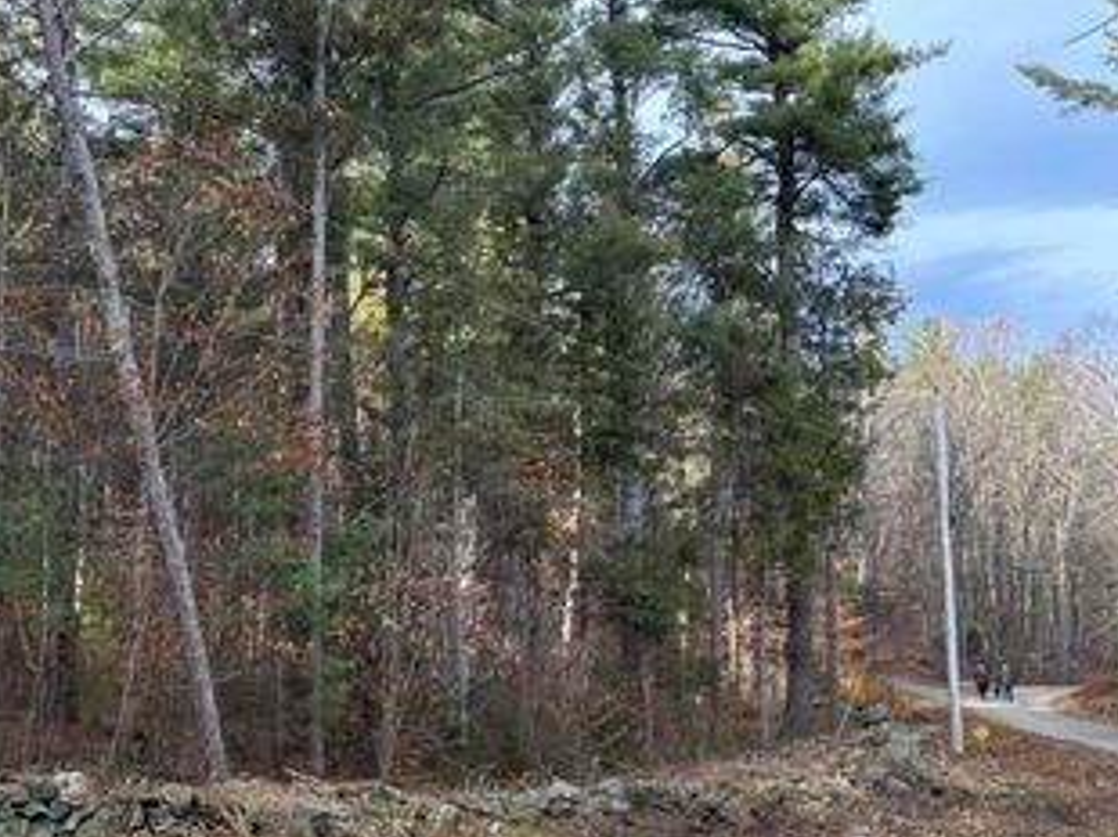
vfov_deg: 34.1
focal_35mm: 42
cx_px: 292
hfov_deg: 43.5
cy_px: 543
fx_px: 1355
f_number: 1.6
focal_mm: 5.96
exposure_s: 1/266
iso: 50
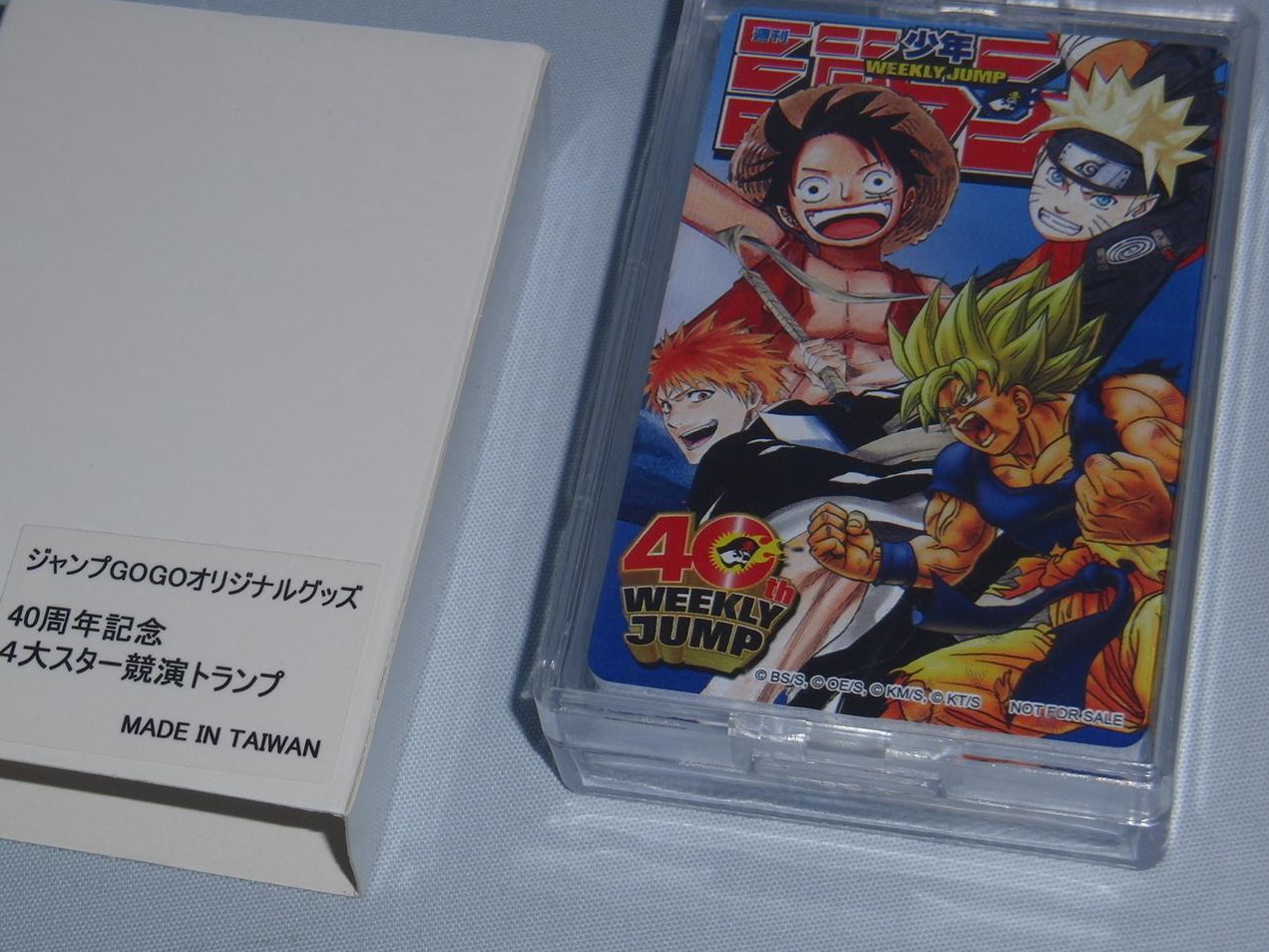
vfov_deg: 17.8
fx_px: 3043
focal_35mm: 83
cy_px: 378
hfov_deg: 23.5
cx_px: 549
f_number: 4.4
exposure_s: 1/250
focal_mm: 11.6
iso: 100
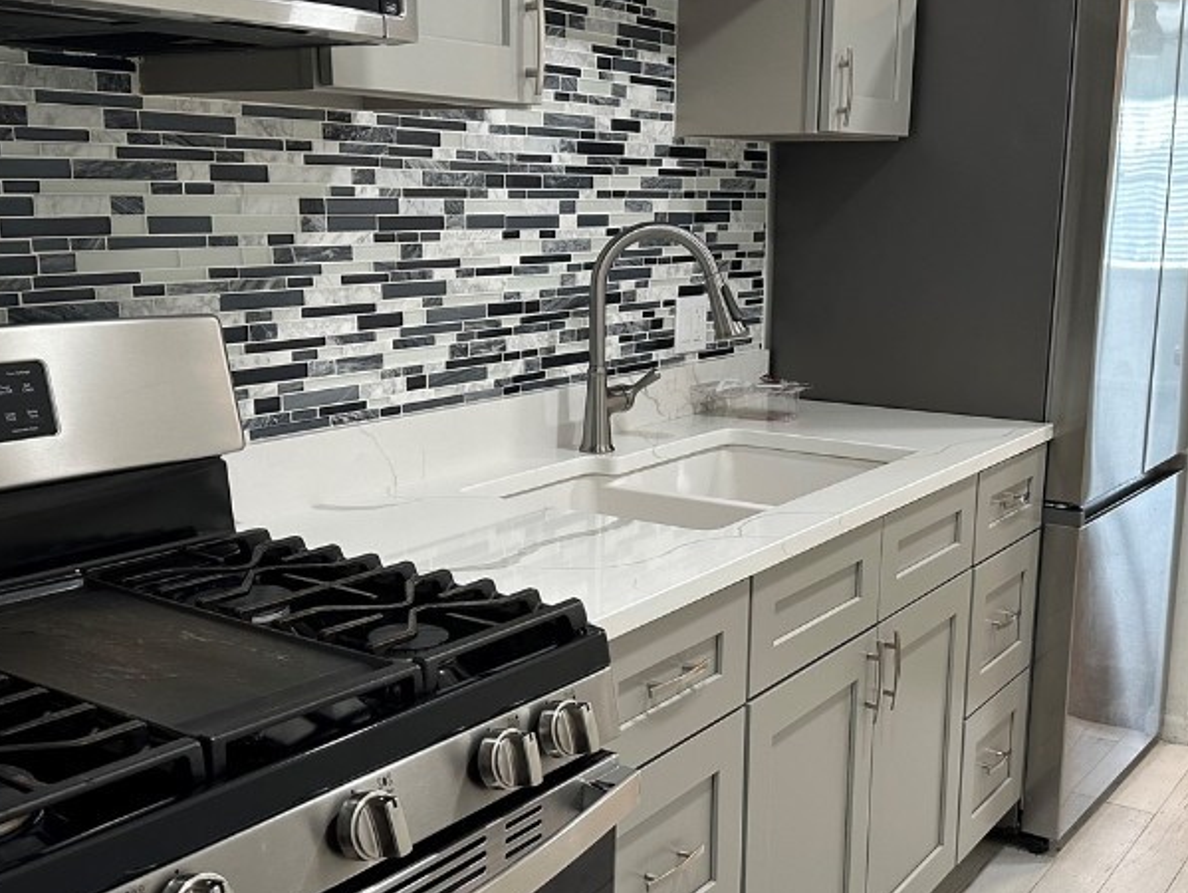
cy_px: 492
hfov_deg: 45.7
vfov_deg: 35.1
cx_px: 653
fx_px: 1408
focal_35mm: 41
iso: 200
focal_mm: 6.86
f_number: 1.78
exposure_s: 1/120
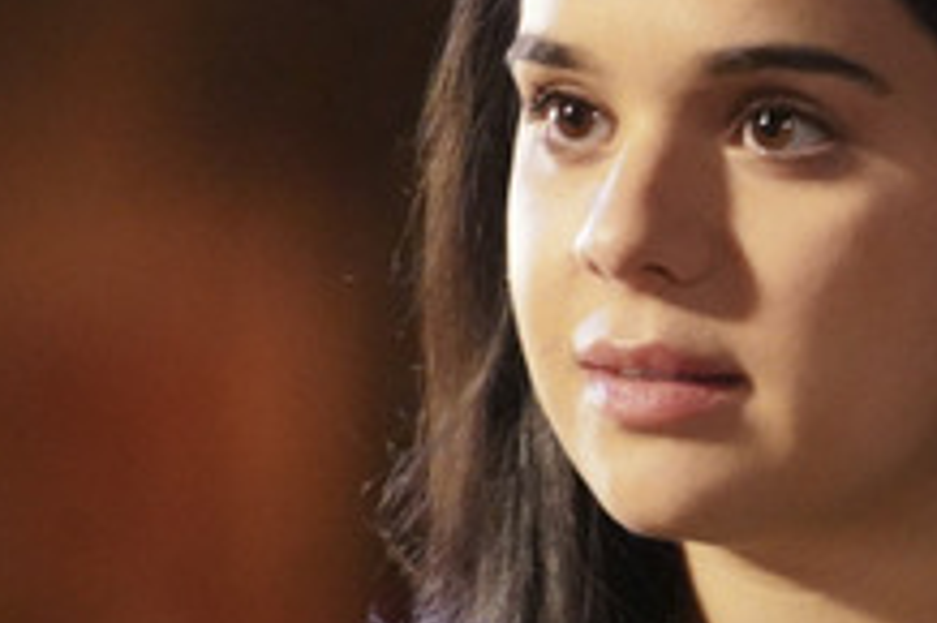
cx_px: 1100
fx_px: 16775
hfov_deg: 3.2
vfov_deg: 2.1
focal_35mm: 645
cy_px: 559
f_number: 2.8
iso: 20000
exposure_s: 1/200
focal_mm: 180
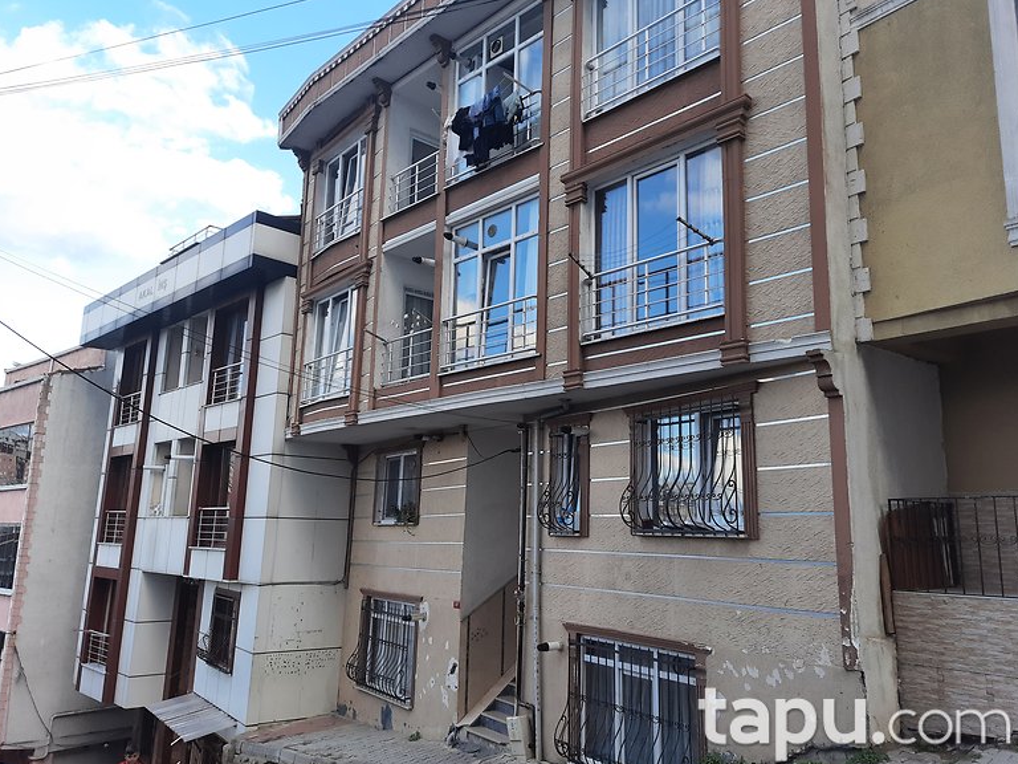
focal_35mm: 25
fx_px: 735
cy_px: 387
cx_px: 516
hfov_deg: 69.4
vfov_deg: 54.9
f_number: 1.8
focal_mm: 5.23
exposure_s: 1/162
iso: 20
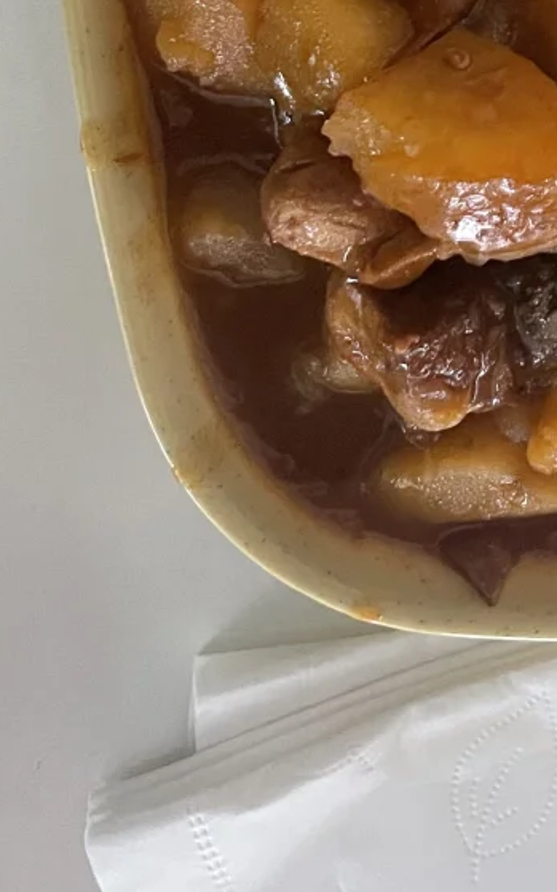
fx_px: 1726
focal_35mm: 71
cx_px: 787
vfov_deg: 25.9
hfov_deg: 16.9
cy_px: -179
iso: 500
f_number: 1.6
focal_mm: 4.2
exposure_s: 1/50
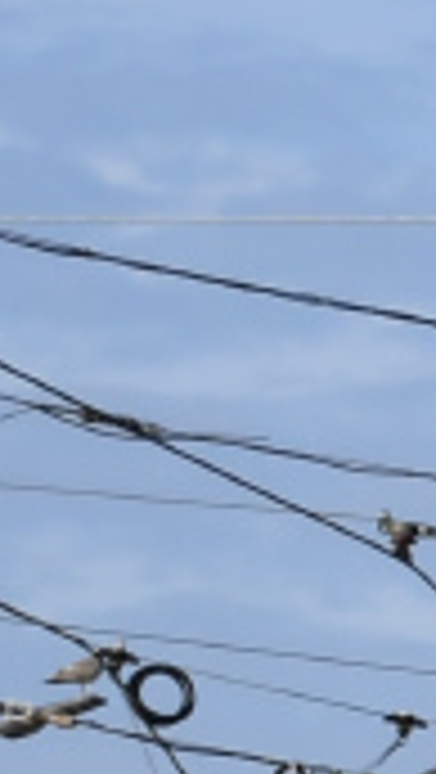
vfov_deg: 4.5
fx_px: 9743
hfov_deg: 2.4
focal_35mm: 475
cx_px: 2679
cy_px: 1264
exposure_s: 1/1250
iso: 200
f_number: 5.6
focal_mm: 40
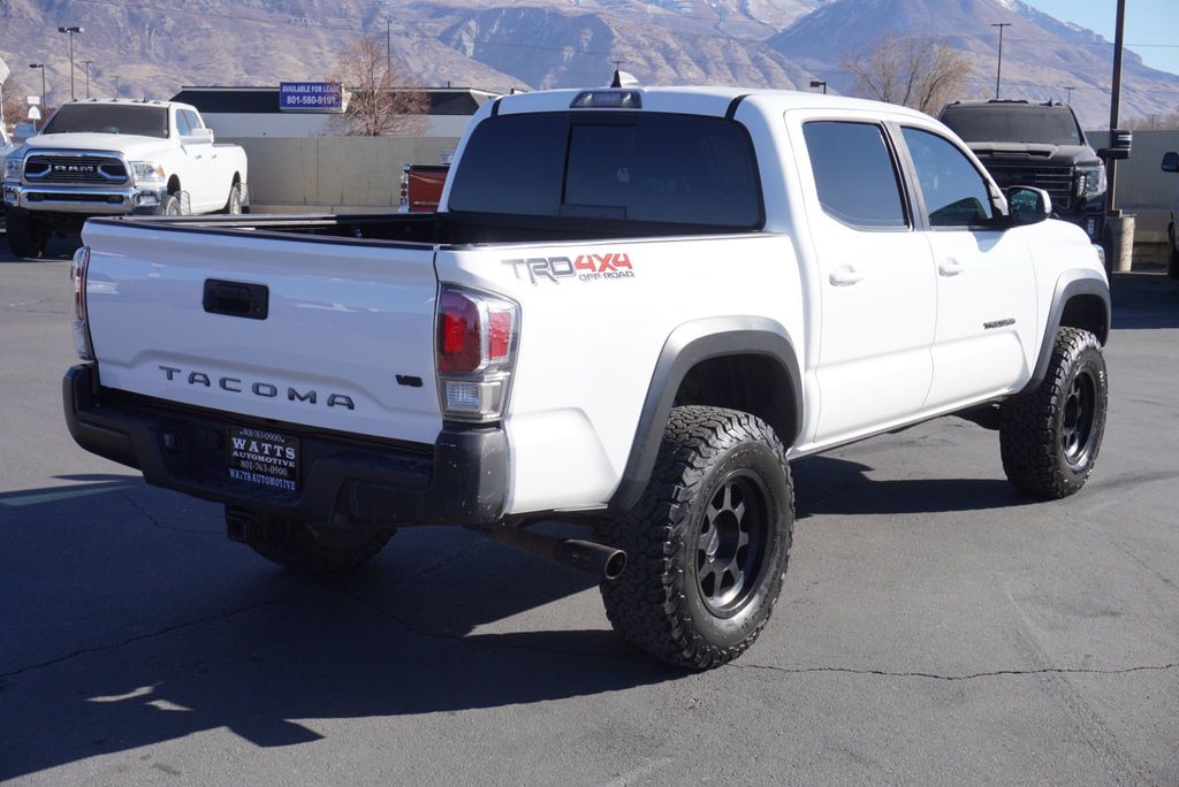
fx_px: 1524
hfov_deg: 42.3
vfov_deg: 29.0
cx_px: 590
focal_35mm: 46
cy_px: 394
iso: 100
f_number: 8
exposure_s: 1/200
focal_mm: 31
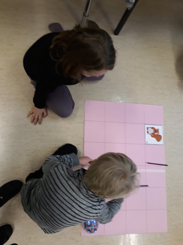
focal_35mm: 27
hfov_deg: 51.4
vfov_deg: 65.3
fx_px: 190
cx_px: 92
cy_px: 122
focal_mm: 3.71
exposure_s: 1/50
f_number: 1.7
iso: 80
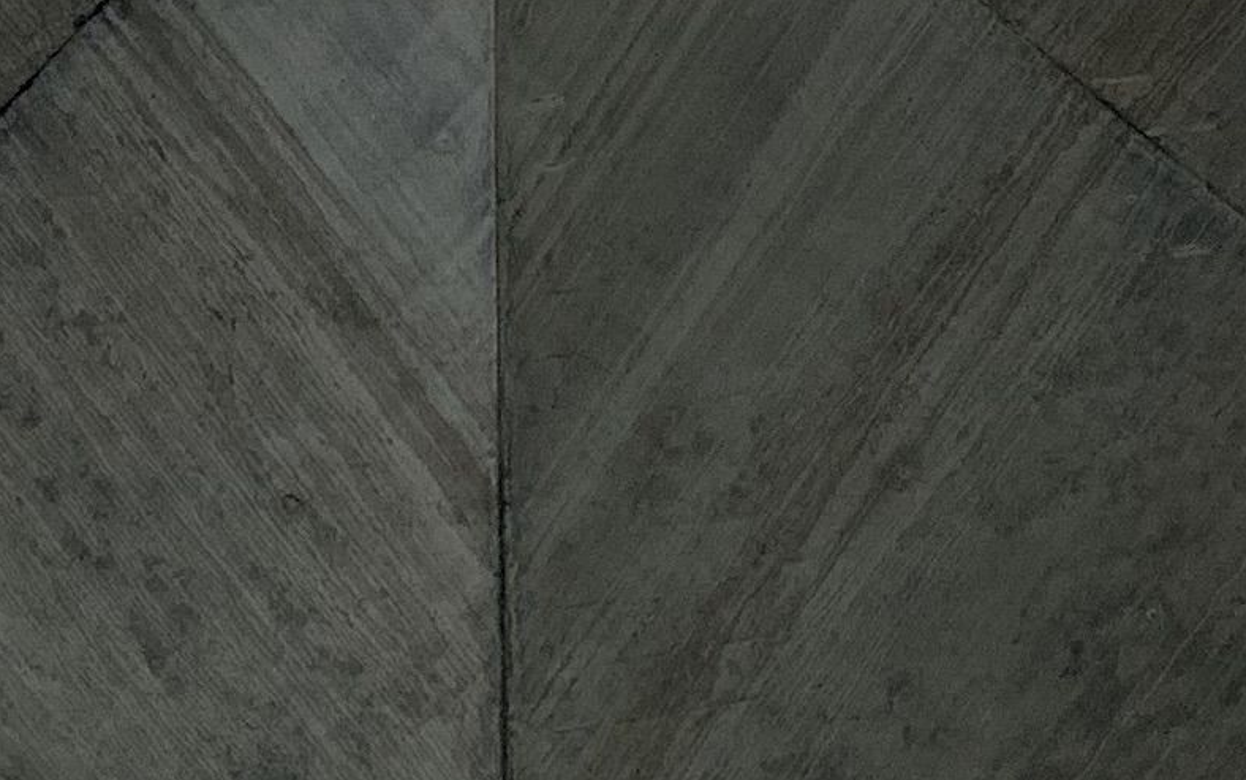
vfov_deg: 8.5
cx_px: 678
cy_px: -1142
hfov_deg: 14.8
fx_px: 4789
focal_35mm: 141
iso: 25
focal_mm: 4.25
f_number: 1.8
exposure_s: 1/743
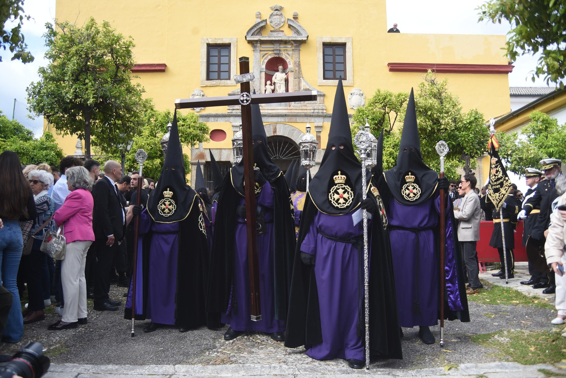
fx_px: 456
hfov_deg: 63.6
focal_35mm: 29
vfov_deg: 45.0
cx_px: 283
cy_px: 189
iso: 200
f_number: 5.6
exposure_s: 1/400
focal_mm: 29
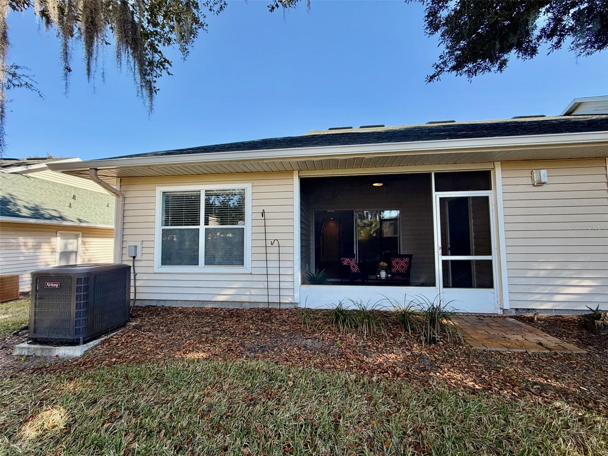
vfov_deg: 85.7
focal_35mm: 14
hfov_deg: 102.1
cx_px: 304
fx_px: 246
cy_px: 228
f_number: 2.2
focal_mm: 2.22
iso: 50
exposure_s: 1/502
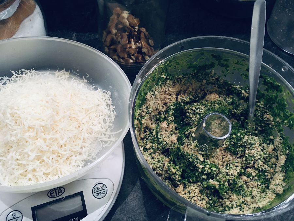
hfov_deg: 61.7
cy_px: 110
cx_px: 147
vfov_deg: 48.2
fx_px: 246
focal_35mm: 29
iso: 250
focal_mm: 4.15
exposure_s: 1/33
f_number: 2.2
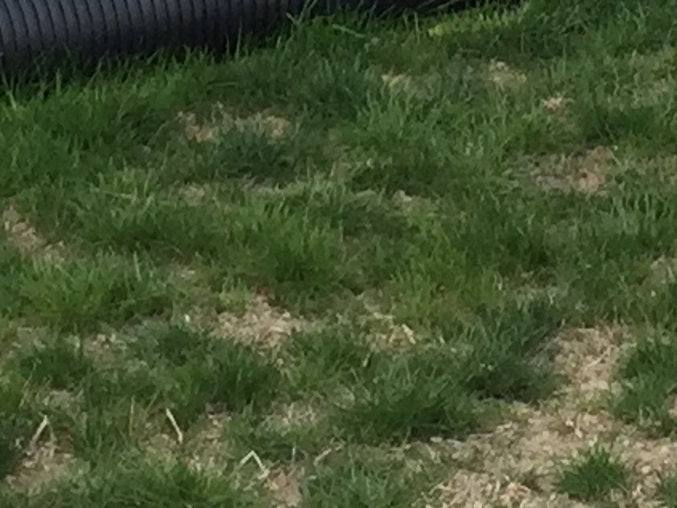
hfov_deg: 8.8
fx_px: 4380
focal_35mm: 224
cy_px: -885
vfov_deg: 6.2
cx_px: 563
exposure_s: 1/1199
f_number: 2.2
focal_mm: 4.15
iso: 32
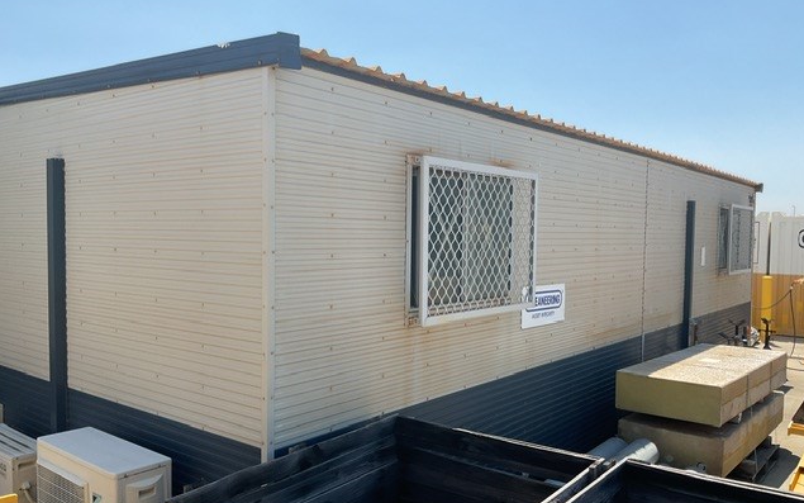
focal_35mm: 31
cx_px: 403
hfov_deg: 61.2
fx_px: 679
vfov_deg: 40.6
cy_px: 271
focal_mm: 3
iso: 16
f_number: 1.8
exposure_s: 1/1577
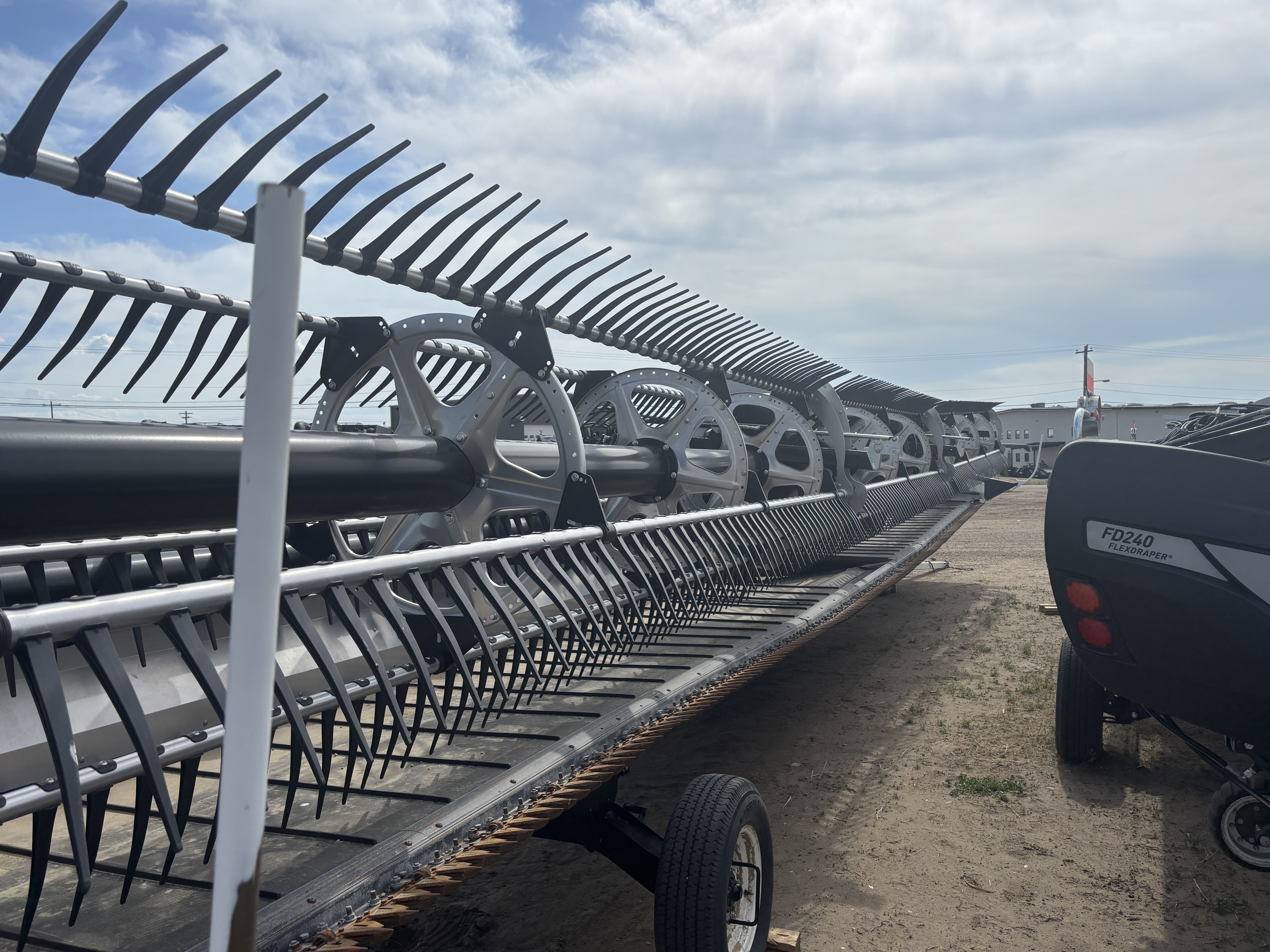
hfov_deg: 65.3
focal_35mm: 27
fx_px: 991
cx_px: 632
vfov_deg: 51.4
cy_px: 484
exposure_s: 1/5952
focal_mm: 5.96
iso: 50
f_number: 1.6
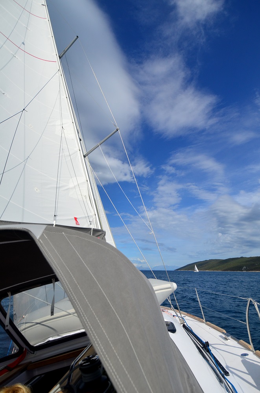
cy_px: 196
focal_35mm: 18
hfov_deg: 67.1
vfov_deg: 90.1
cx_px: 130
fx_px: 196
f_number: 5.6
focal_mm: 12
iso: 400
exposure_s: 1/5000
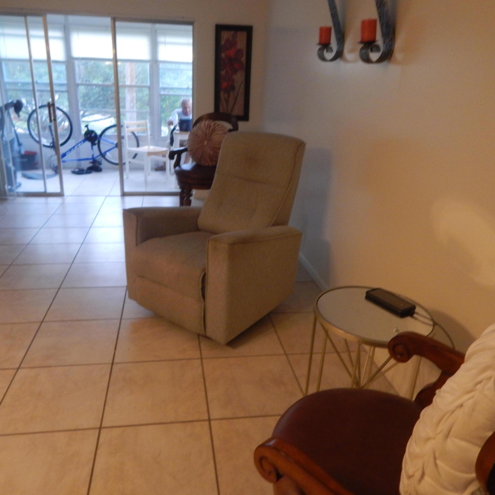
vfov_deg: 60.9
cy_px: 248
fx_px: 421
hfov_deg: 60.9
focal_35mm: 26
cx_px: 226
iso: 320
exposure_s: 1/30
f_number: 3
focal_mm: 4
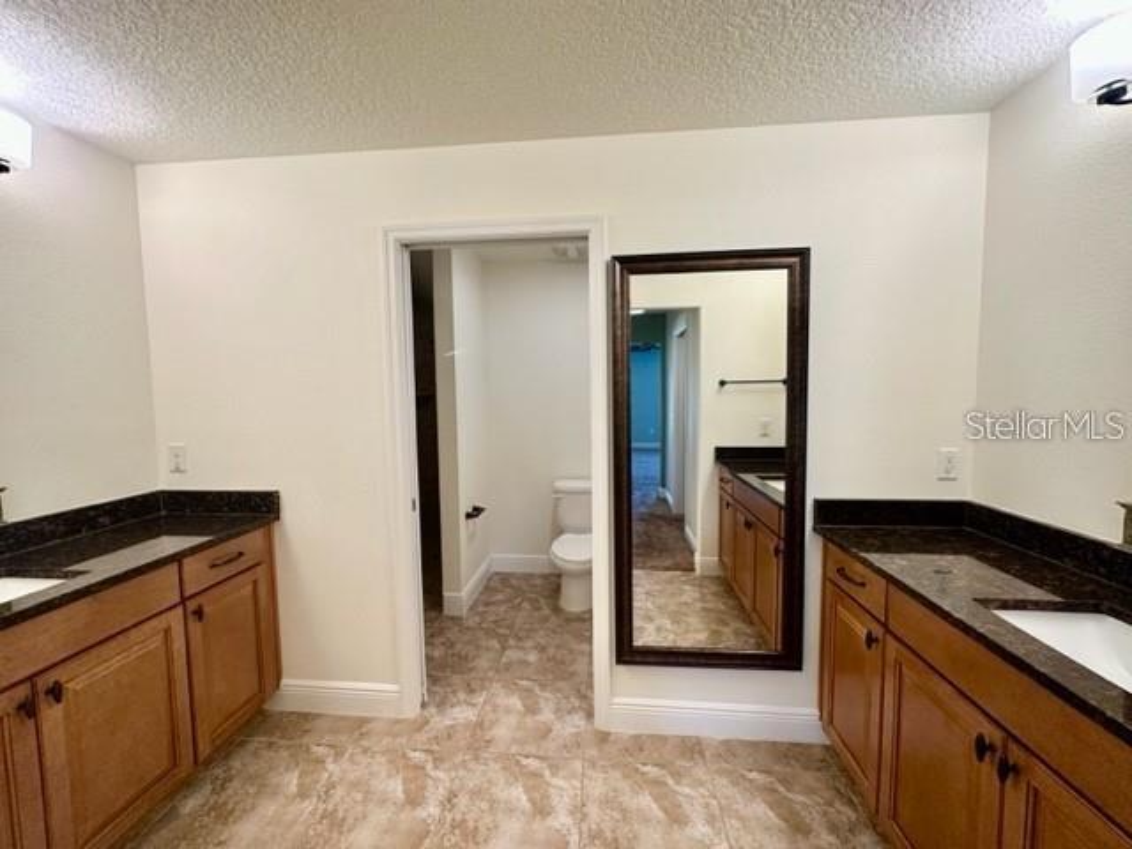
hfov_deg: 102.1
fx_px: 458
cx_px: 566
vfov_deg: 85.7
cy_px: 424
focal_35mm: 14
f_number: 2.2
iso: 200
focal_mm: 2.22
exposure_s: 1/120
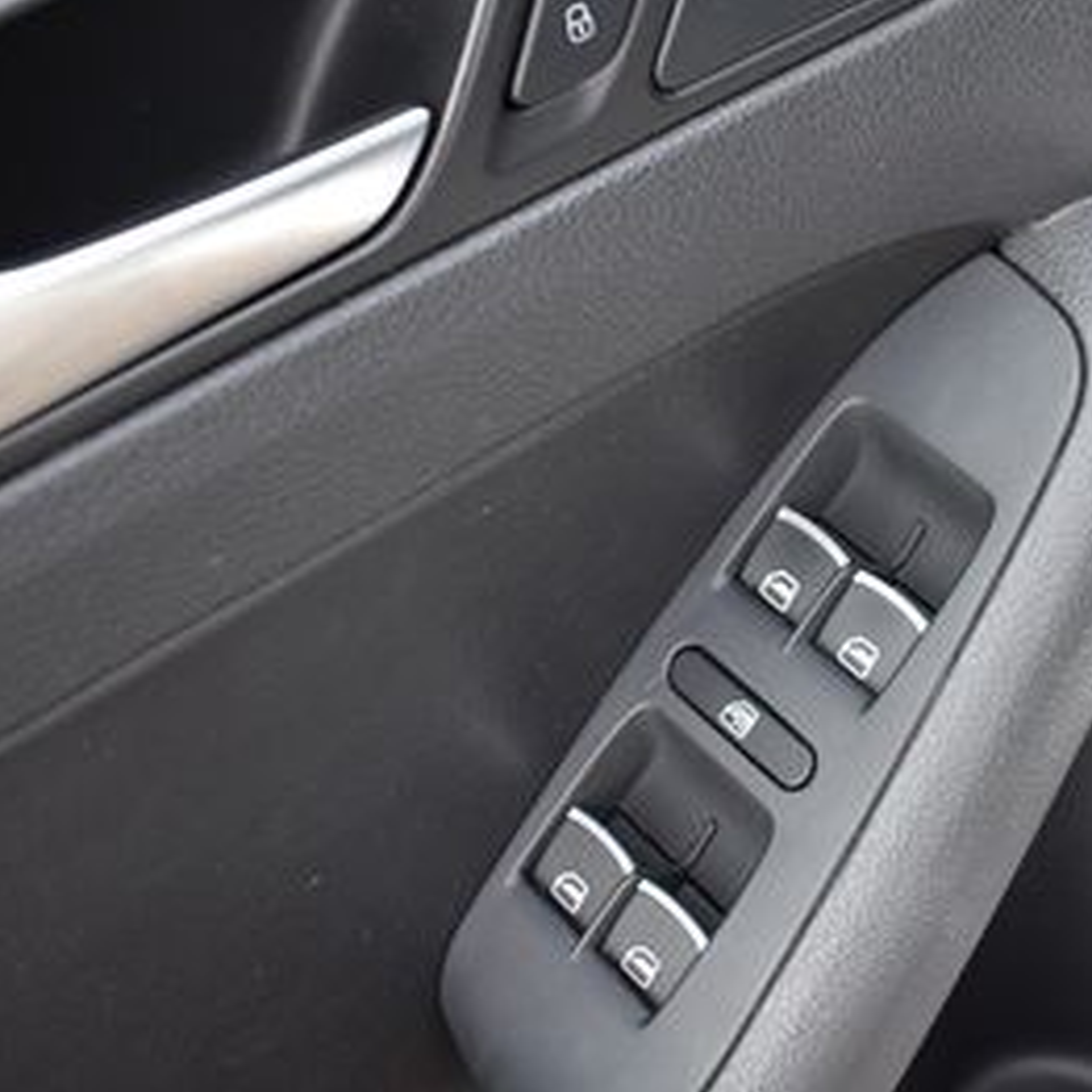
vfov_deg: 30.0
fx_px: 1999
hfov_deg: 29.7
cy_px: 252
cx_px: 917
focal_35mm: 56
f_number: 4.5
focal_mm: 18
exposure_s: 1/250
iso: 400
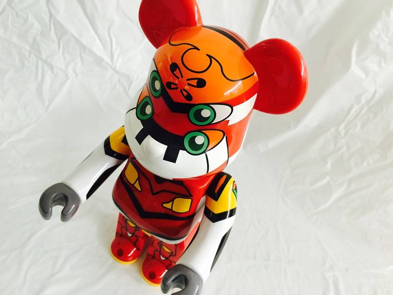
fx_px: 329
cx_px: 196
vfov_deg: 48.2
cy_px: 148
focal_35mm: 29
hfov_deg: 61.7
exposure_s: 1/30
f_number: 2.2
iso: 125
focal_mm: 4.15
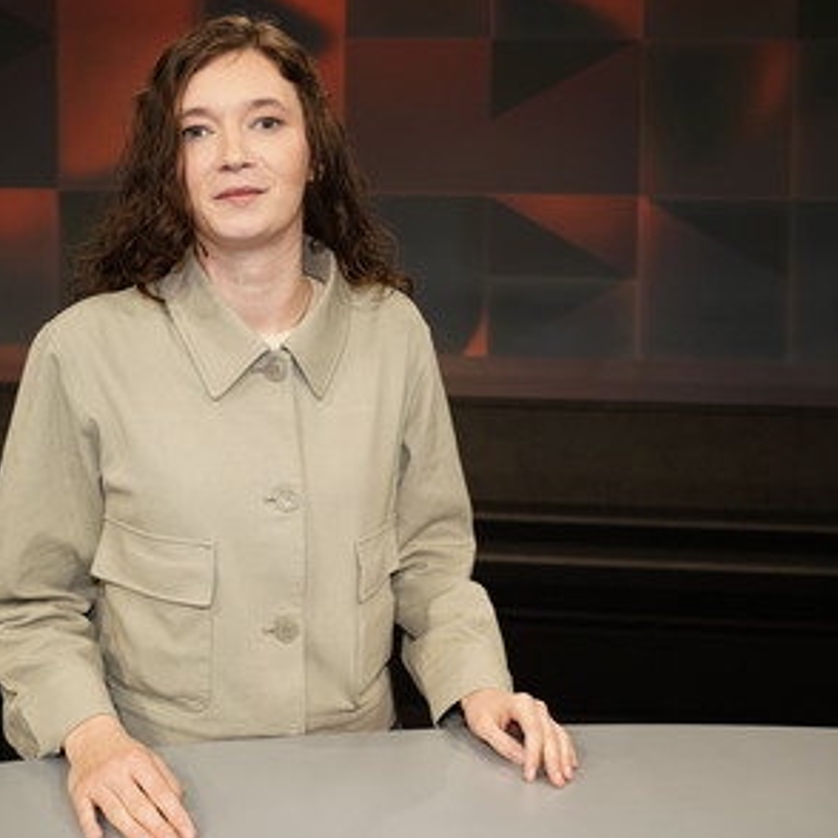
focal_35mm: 43
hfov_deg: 38.9
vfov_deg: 39.2
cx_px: 318
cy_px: 416
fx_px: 1178
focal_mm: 33
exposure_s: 1/160
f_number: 5.6
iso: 2000
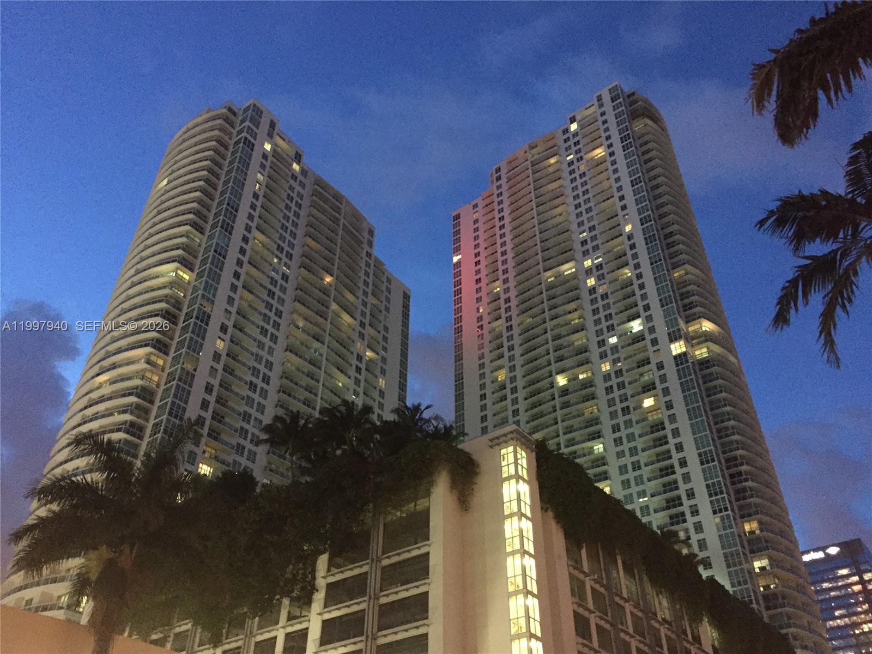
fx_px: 731
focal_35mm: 29
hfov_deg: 61.7
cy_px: 327
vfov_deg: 48.2
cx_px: 436
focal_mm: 4.15
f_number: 2.2
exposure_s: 1/15
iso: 800
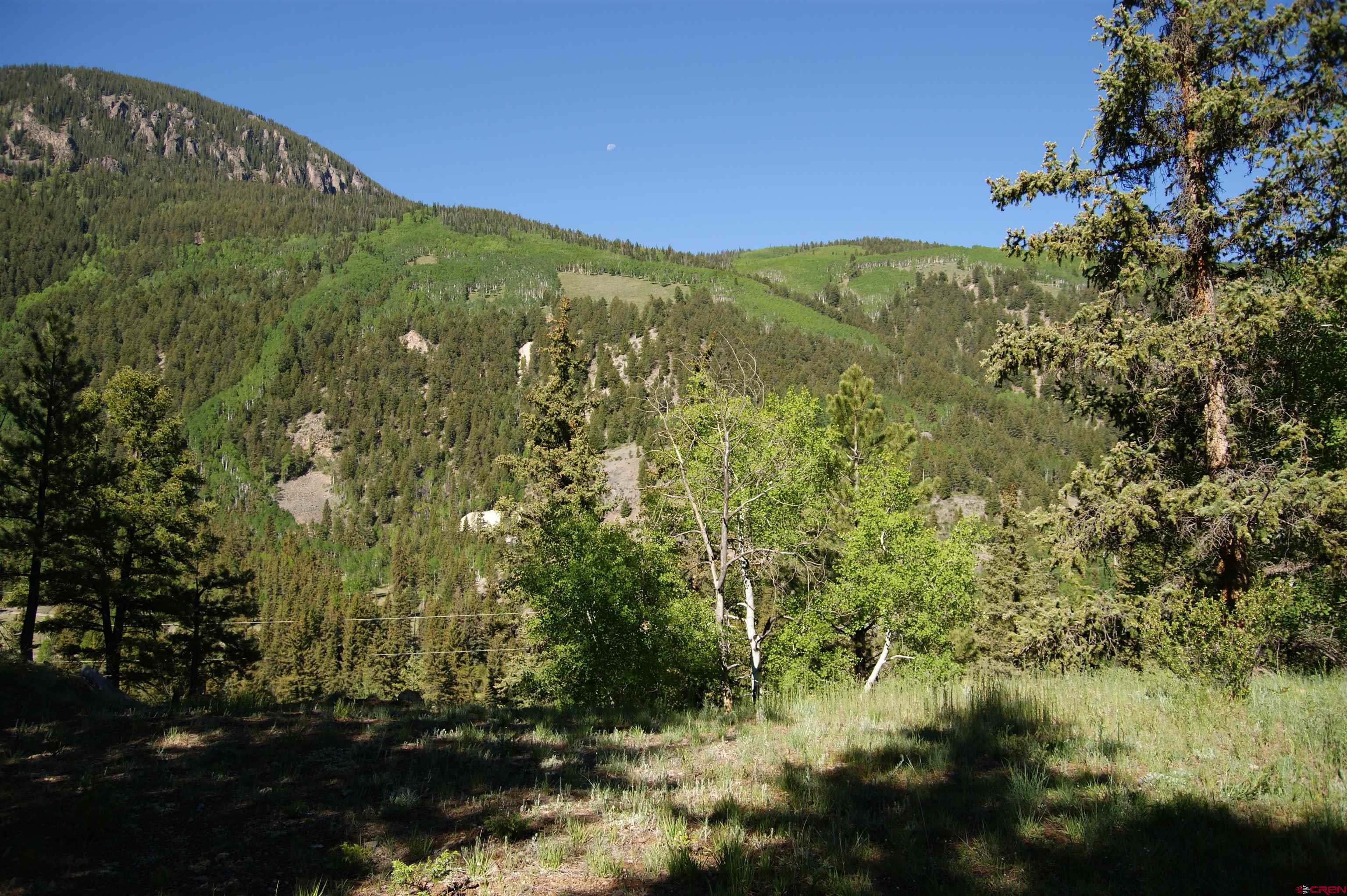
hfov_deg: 70.5
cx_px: 674
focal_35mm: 26
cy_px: 448
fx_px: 953
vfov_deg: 50.3
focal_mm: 17
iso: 100
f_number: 3.5
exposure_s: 1/800
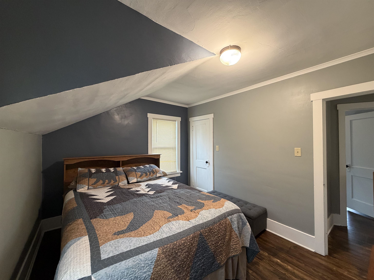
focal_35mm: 14
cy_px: 140
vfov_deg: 85.7
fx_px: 151
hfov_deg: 102.1
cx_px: 187
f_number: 2.2
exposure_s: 1/60
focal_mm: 2.22
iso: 320
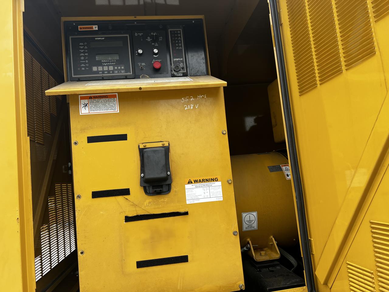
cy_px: 146
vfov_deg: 53.1
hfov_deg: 67.3
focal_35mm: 26
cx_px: 194
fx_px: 292
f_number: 1.5
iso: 50
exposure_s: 1/769
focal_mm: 5.7
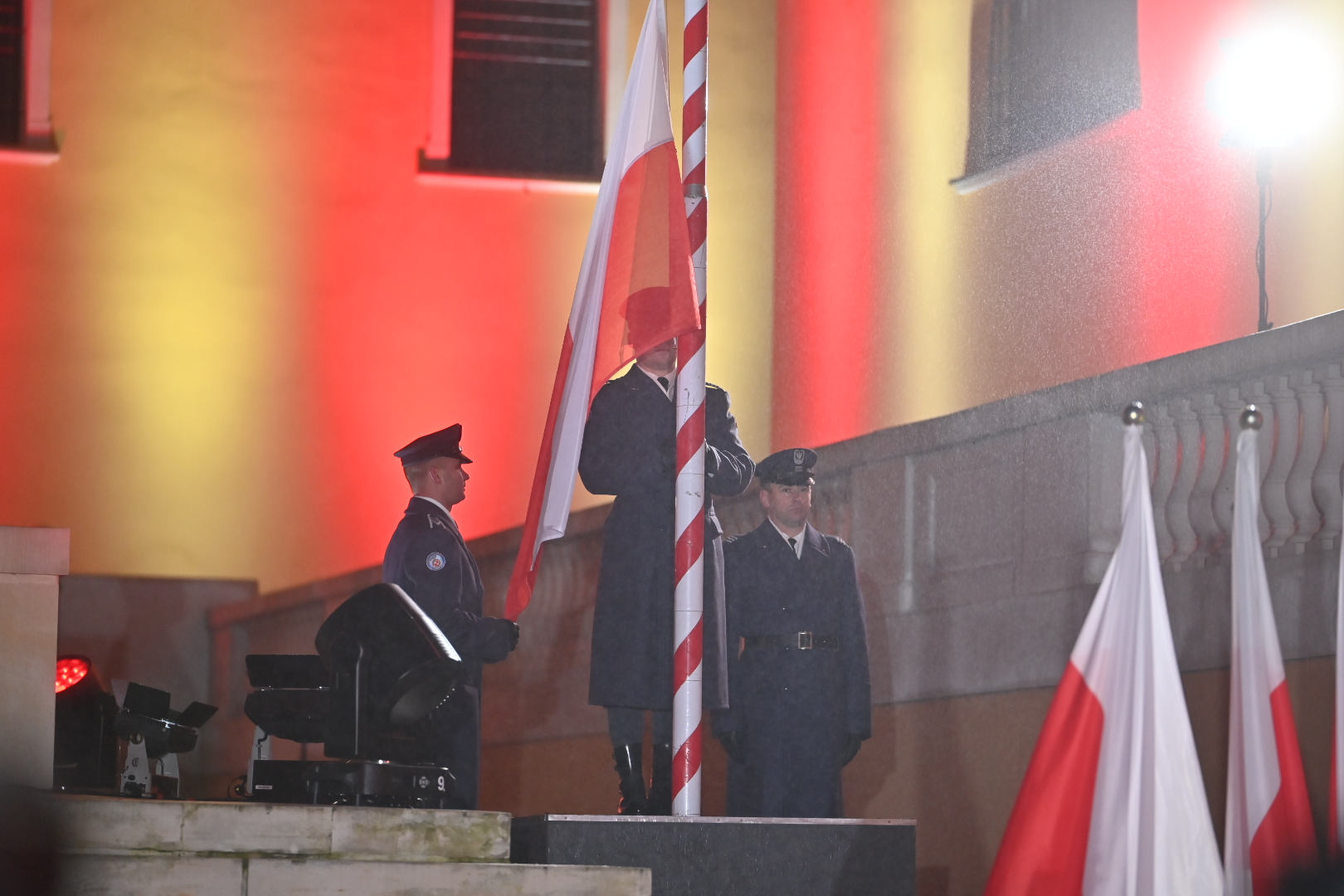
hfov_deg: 14.2
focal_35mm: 145
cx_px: 672
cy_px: 448
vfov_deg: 9.5
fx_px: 5413
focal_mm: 145
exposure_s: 1/250
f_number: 2.8
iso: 1000
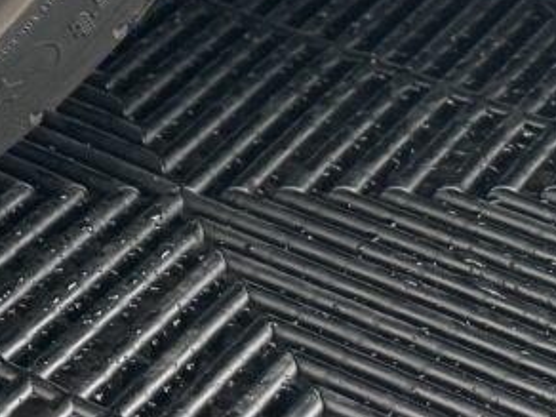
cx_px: -956
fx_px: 2538
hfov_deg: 10.1
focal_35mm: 158
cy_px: -847
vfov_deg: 8.0
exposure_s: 1/124
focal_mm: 6.76
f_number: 1.78
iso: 100
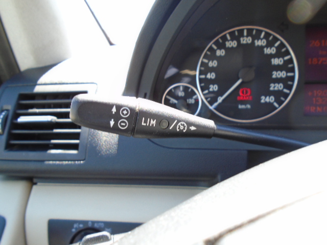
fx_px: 246
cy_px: 122
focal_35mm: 26
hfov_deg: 67.3
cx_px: 164
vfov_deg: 53.1
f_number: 3.2
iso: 100
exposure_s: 1/50
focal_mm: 4.6
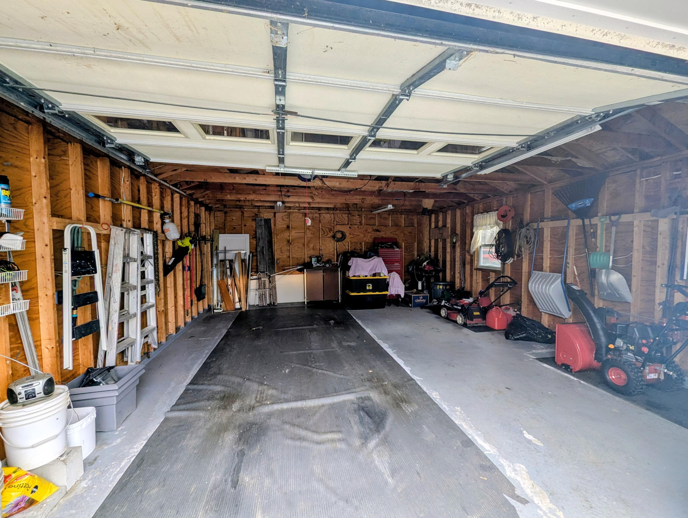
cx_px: 344
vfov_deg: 90.0
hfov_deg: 106.1
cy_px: 259
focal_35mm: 13
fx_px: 259
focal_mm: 1.95
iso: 46
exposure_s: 1/161
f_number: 2.2
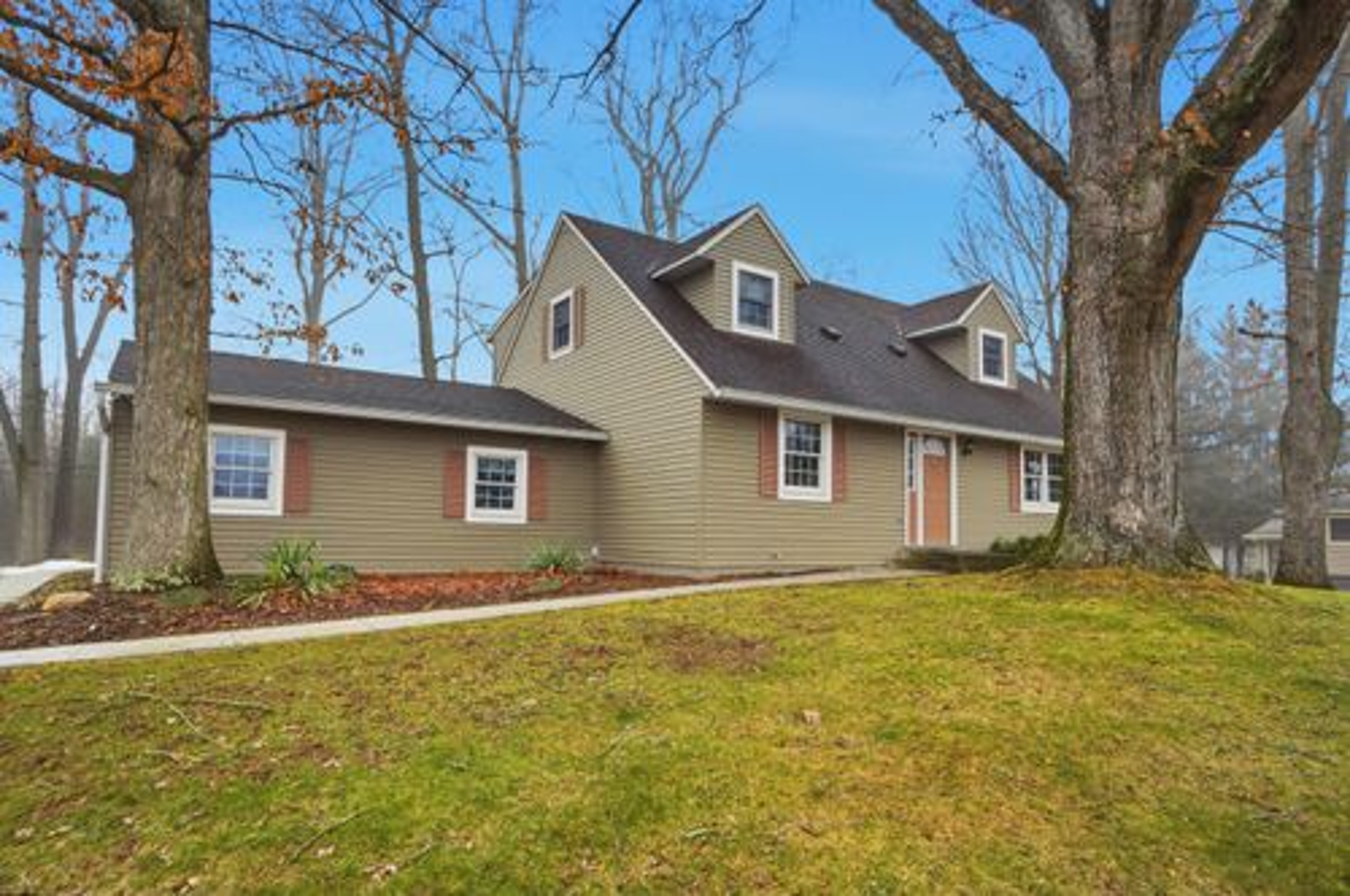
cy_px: 448
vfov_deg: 63.1
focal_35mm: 20
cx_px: 675
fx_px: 730
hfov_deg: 85.5
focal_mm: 13
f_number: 4
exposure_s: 1/4000
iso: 100
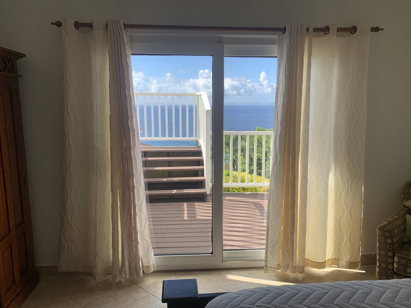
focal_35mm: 26
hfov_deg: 67.3
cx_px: 206
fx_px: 309
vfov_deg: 53.1
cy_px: 154
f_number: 1.8
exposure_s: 1/783
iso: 25
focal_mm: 4.25
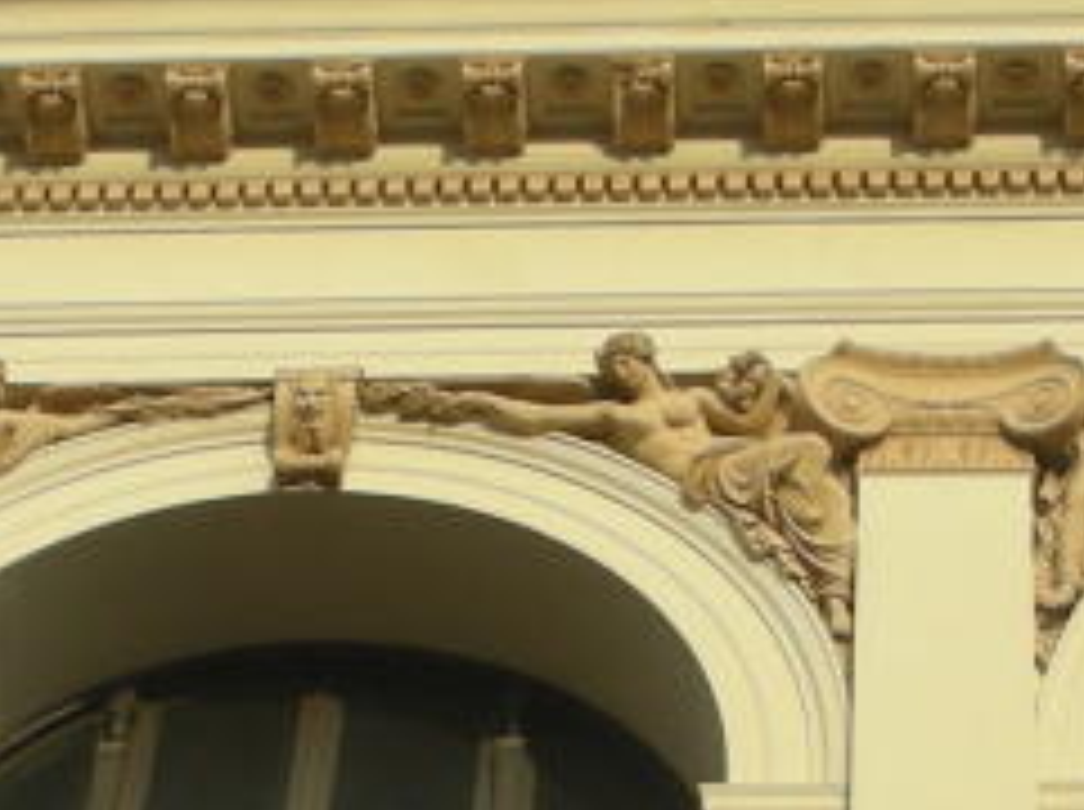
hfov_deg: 13.3
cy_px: 531
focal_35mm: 149
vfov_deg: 9.9
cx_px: 567
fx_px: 4659
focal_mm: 5.8
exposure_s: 1/75.6
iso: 50
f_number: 8.5
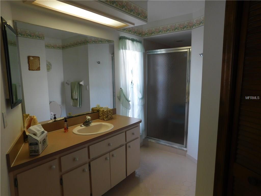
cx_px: 130
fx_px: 173
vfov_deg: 58.9
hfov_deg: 73.9
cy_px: 98
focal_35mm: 23
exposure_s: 1/40
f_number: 3
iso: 125
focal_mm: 4
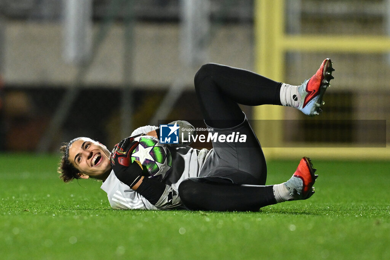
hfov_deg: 5.2
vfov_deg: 3.4
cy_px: 130
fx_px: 4332
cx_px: 195
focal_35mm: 400
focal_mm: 400
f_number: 3.2
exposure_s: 1/1600
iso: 3200
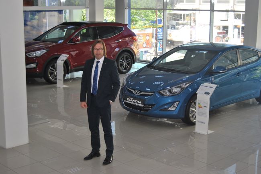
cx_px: 130
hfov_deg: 35.0
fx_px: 414
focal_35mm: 57
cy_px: 87
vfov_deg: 23.8
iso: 200
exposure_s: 1/100
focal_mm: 38
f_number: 4.8
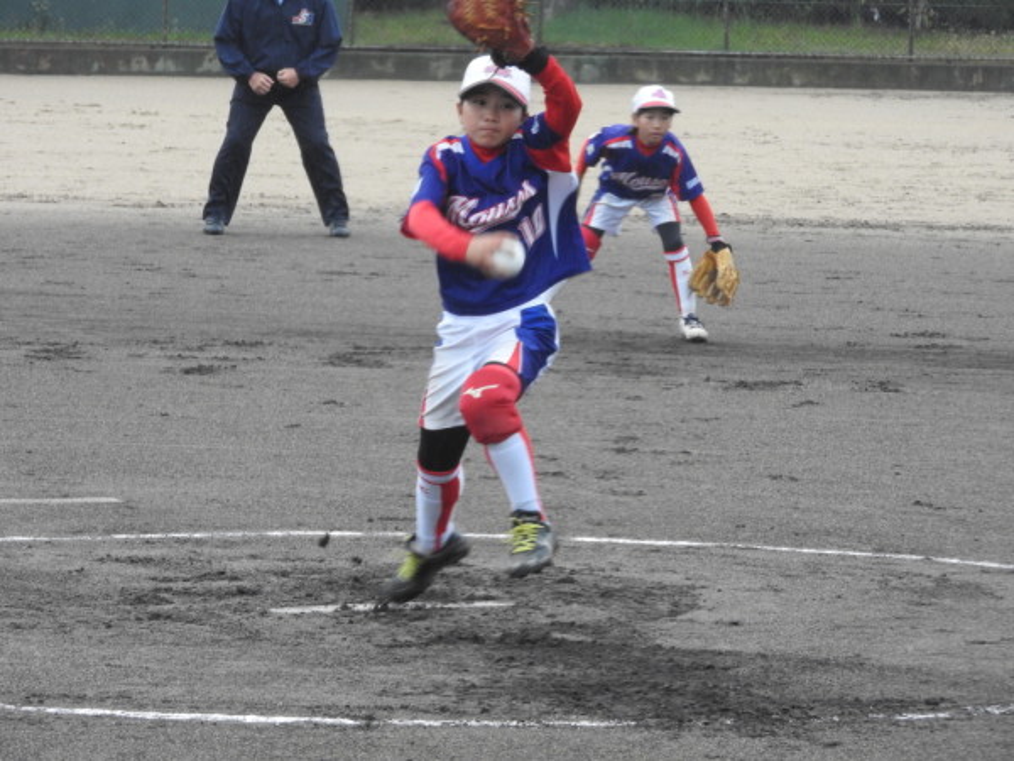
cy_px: 380
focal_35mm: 250
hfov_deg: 7.9
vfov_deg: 5.9
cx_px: 507
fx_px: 7323
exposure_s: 1/125
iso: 360
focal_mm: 44.8
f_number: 5.5
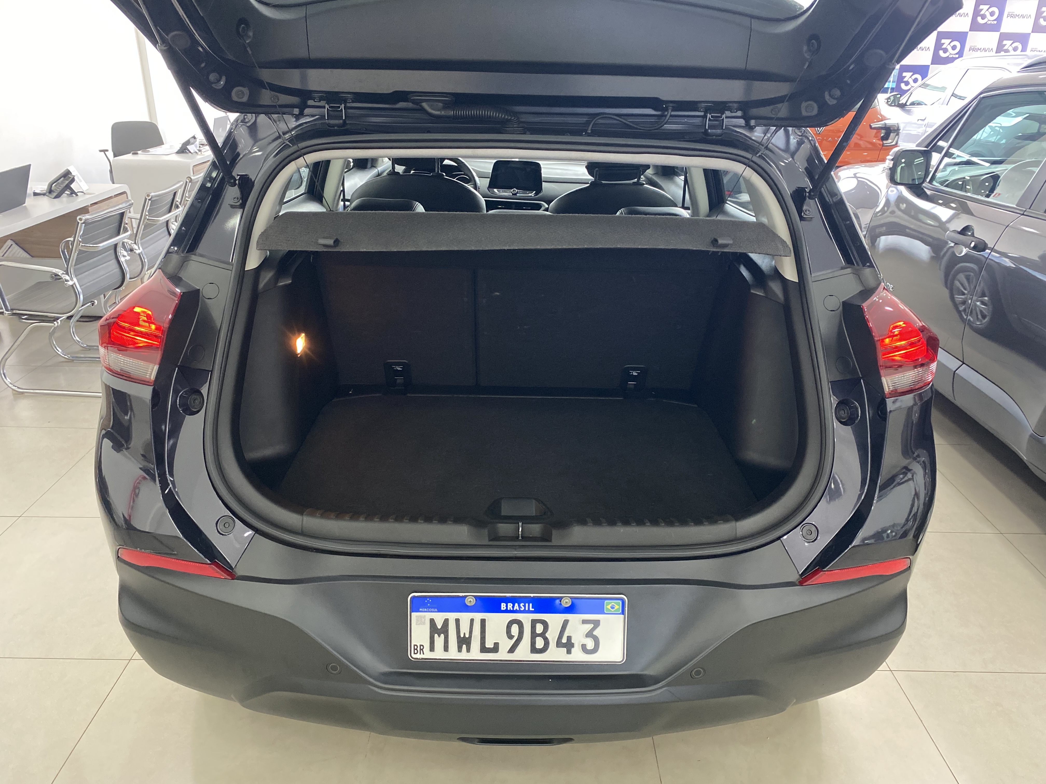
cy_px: 392
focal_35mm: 26
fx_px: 786
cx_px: 523
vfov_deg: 53.1
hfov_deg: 67.3
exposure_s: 1/60
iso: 400
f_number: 1.8
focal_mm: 4.25
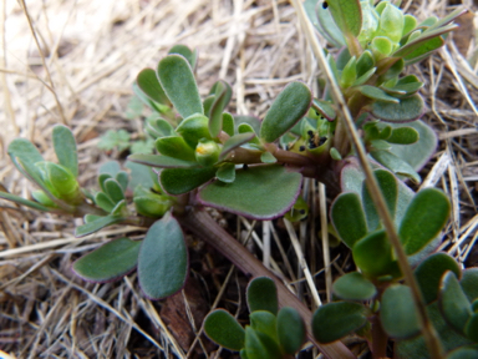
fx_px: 345
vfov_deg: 54.9
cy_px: 180
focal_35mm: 25
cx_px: 239
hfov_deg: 69.4
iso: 100
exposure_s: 1/100
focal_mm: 4.5
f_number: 4
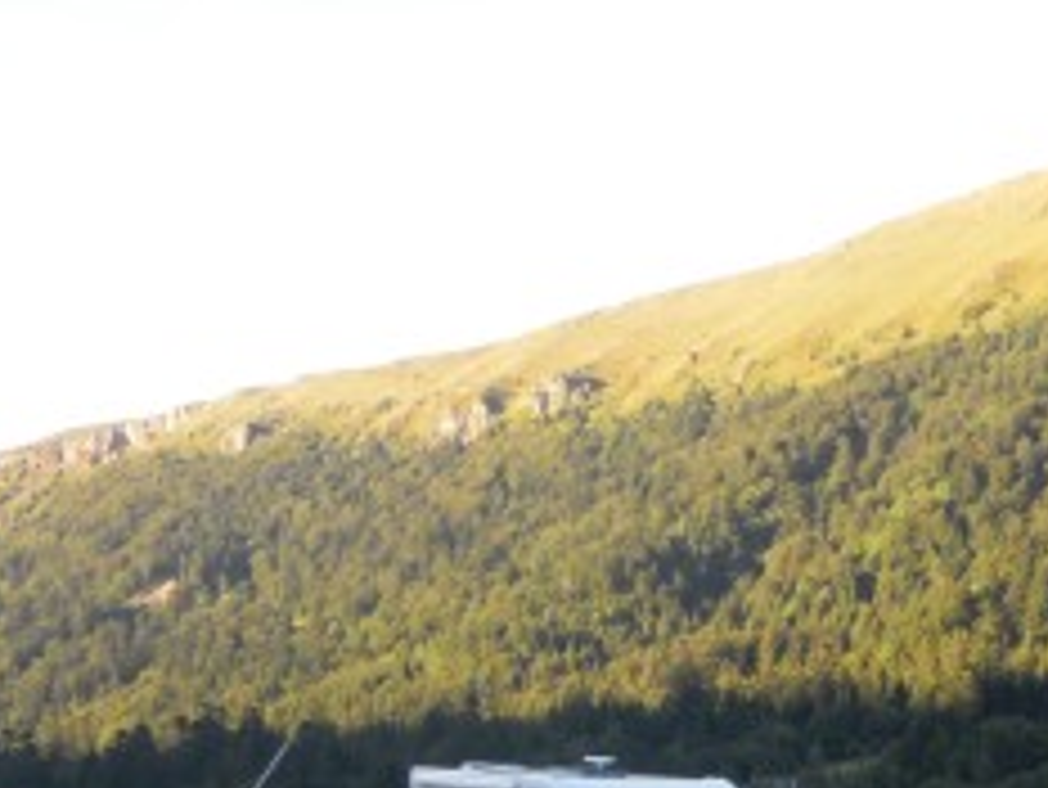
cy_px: 833
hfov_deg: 21.5
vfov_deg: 16.4
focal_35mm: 88
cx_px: 1026
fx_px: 2666
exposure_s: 1/160
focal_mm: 5.7
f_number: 2.8
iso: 100
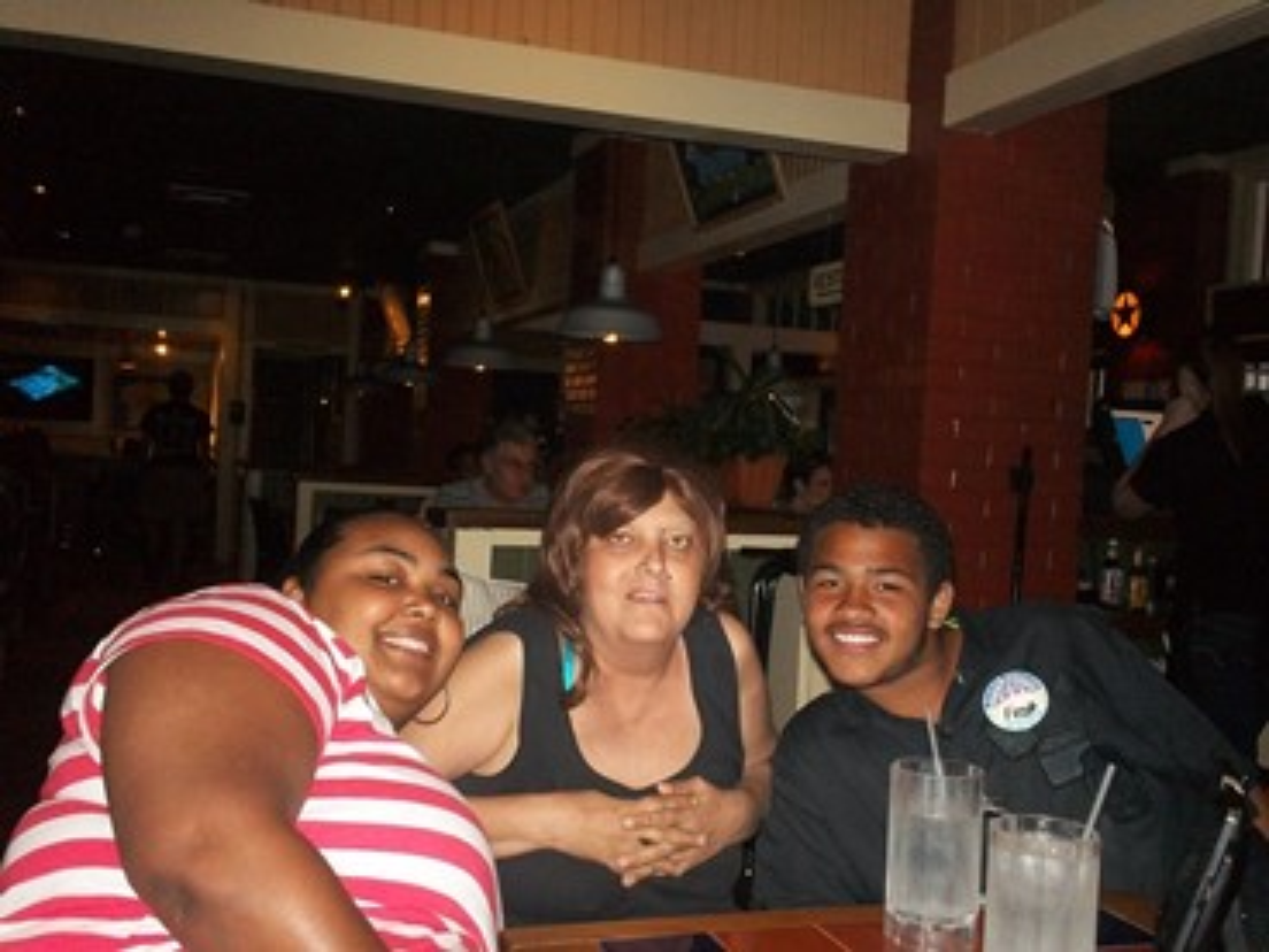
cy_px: 476
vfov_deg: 37.7
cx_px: 634
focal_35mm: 38
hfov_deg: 49.0
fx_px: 1393
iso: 250
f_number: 4.5
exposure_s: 1/30
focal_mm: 6.3
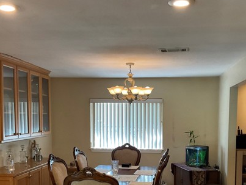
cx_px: 142
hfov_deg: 41.1
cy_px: 142
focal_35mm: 46
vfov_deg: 30.9
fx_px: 327
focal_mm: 3
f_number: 1.8
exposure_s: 1/60
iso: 125
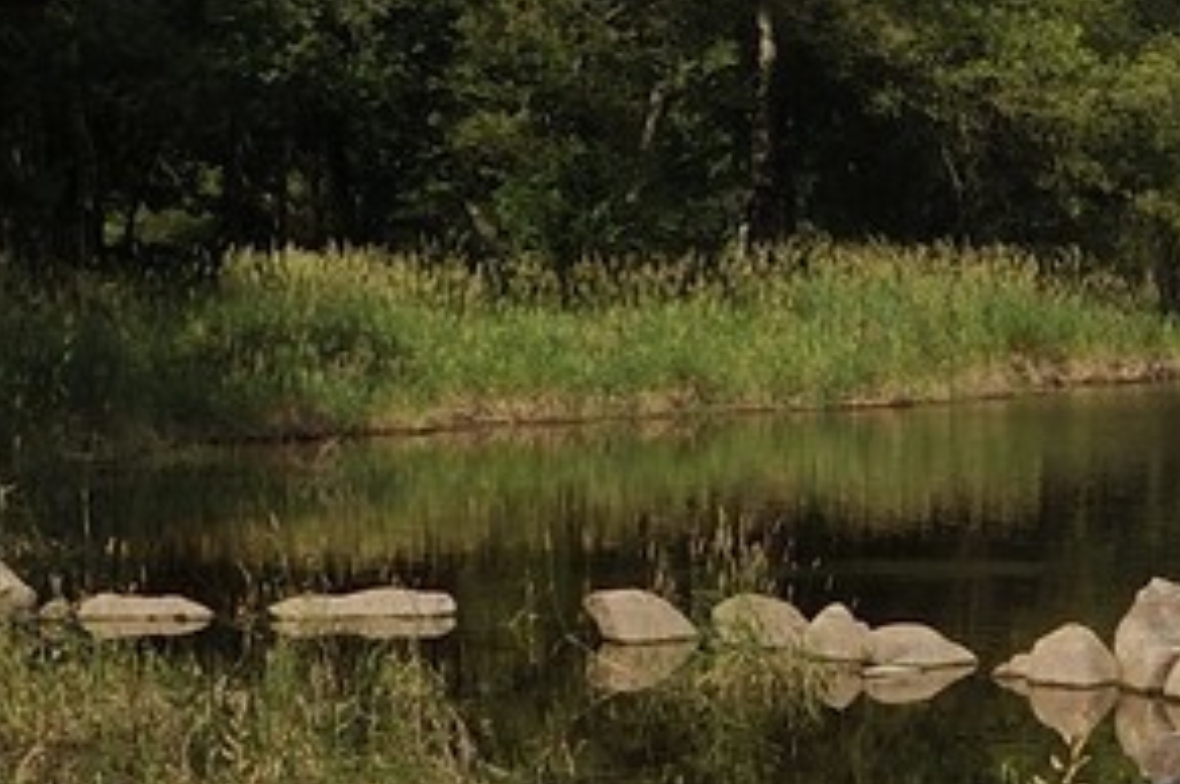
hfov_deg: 10.4
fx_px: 5566
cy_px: 554
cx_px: 2885
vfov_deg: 8.1
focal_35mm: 170
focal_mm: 31
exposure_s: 1/125
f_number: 18
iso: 200
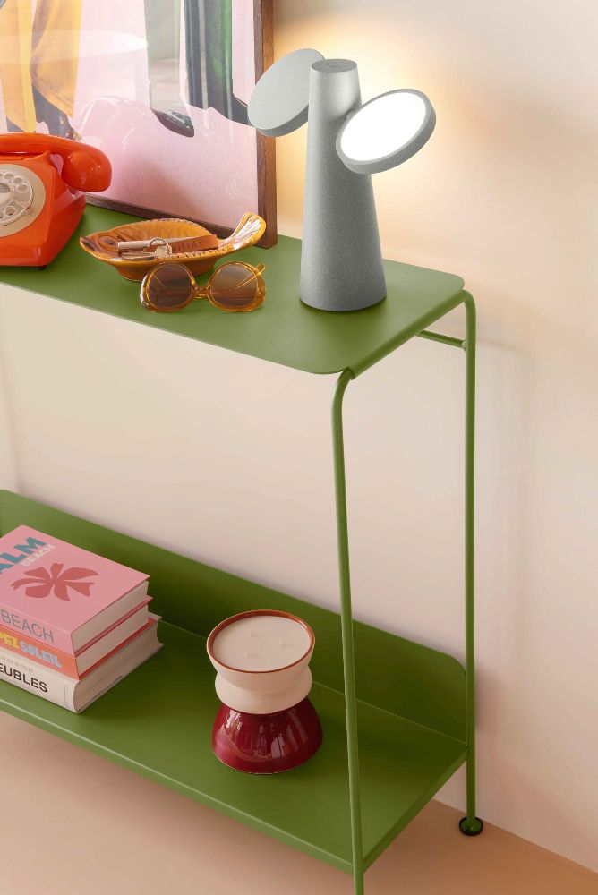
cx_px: 299
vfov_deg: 30.5
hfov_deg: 20.6
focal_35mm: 66
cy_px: 448
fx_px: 1642
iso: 125
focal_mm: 66
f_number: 16
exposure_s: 1
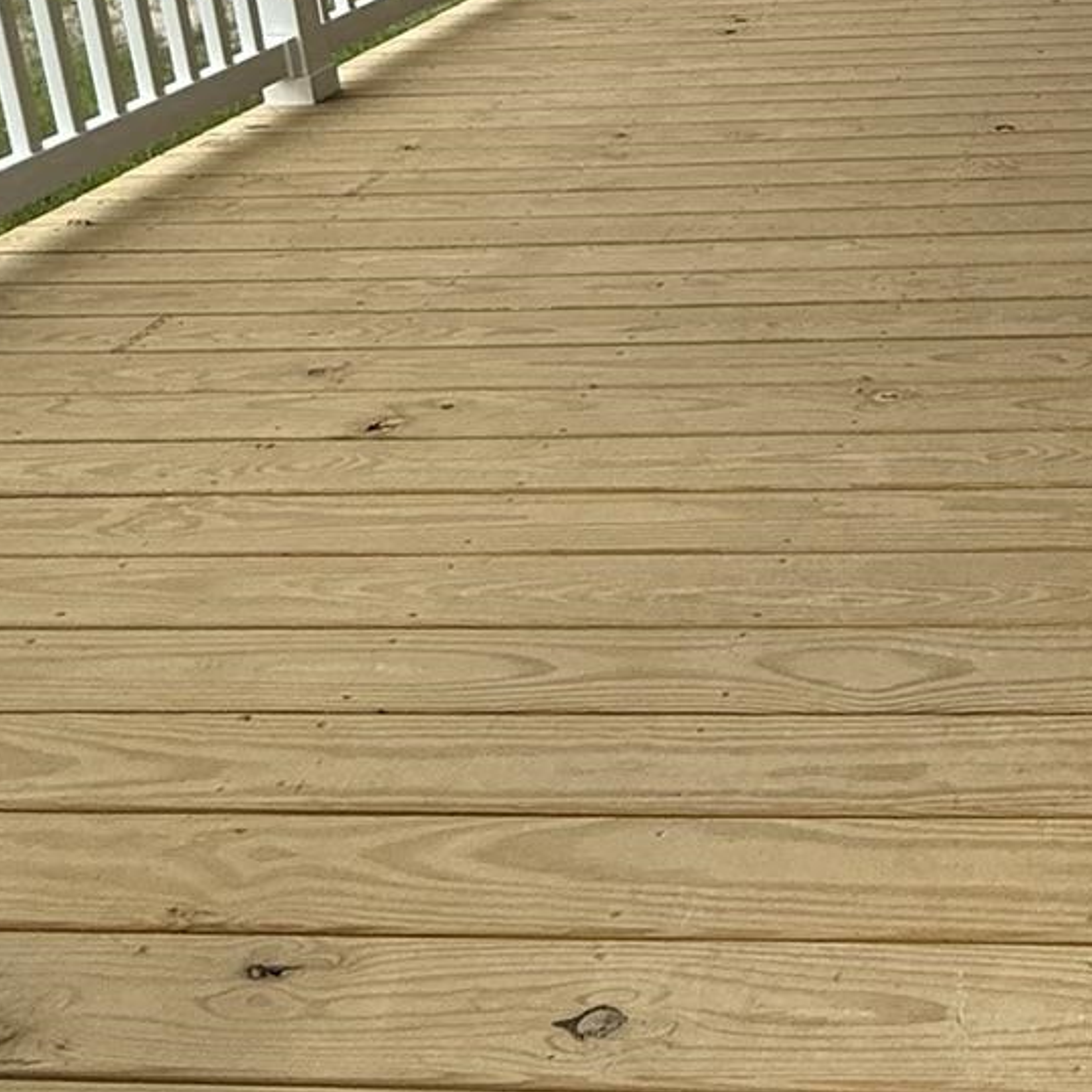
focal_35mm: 47
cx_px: 1102
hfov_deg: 33.0
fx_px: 1677
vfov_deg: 33.4
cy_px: 34
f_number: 2.2
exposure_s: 1/1068
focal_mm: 2.22
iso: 64
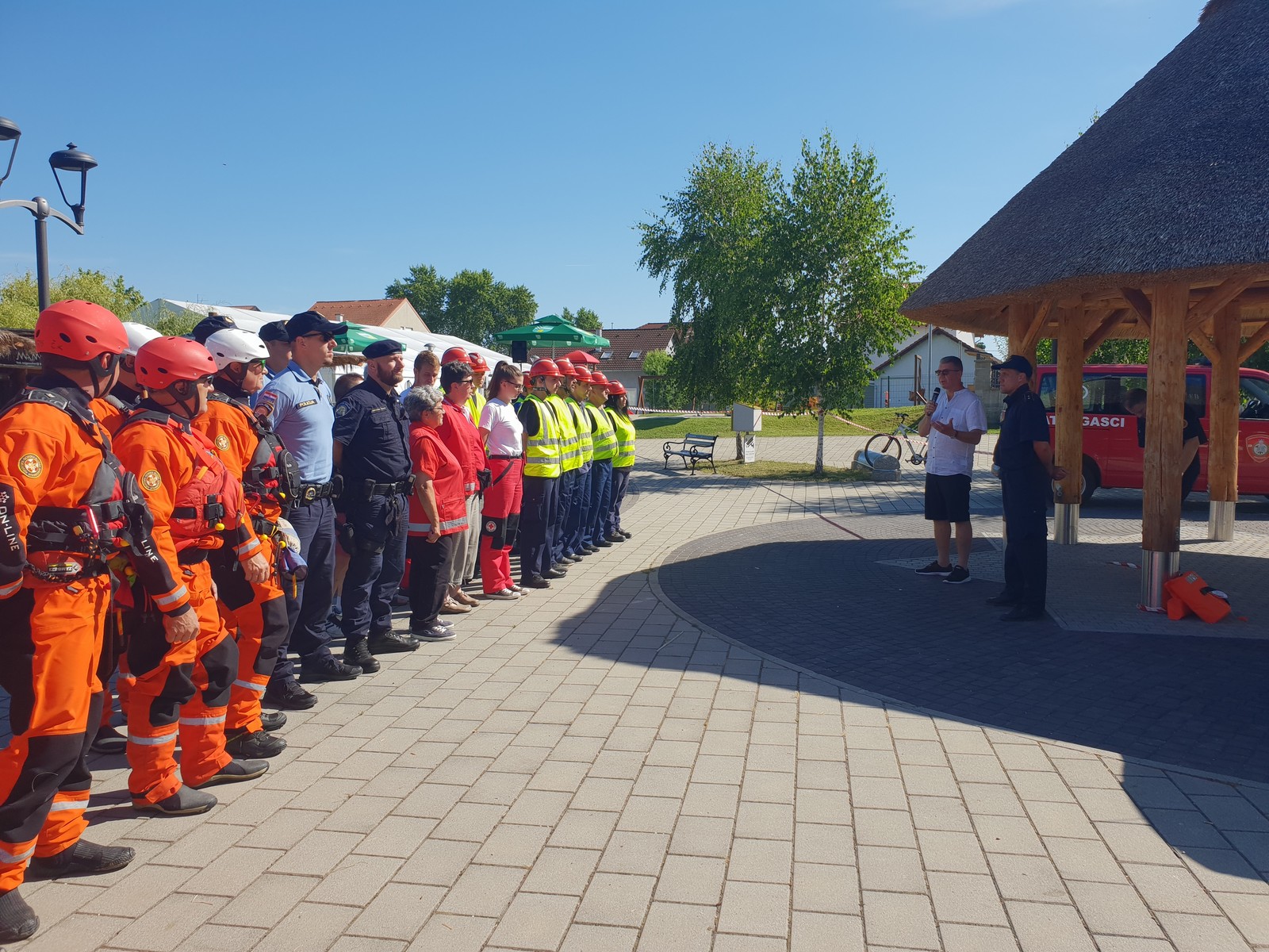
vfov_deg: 53.1
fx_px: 953
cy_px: 476
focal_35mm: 26
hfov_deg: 67.3
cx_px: 634
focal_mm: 4.3
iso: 50
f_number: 2.4
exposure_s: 1/1235
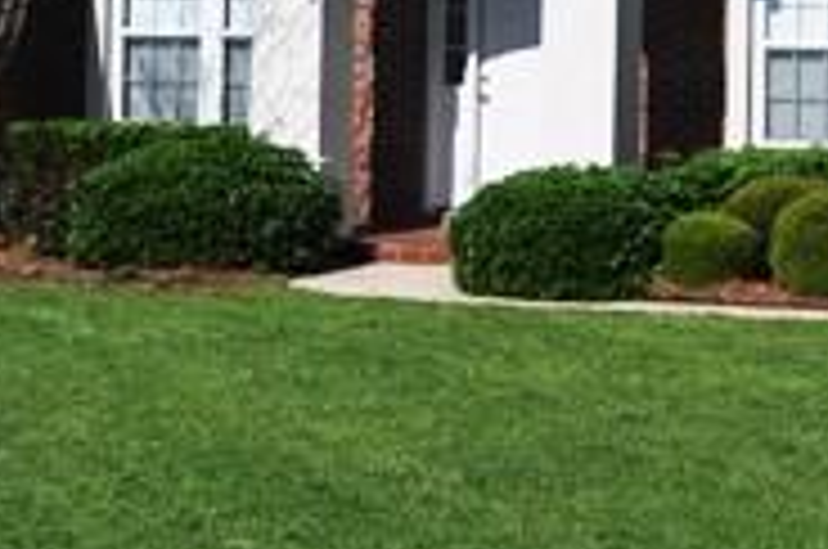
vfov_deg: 10.3
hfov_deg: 15.5
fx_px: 3002
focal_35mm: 131
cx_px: 756
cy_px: -79
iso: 200
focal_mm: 25
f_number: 8
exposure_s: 1/1000
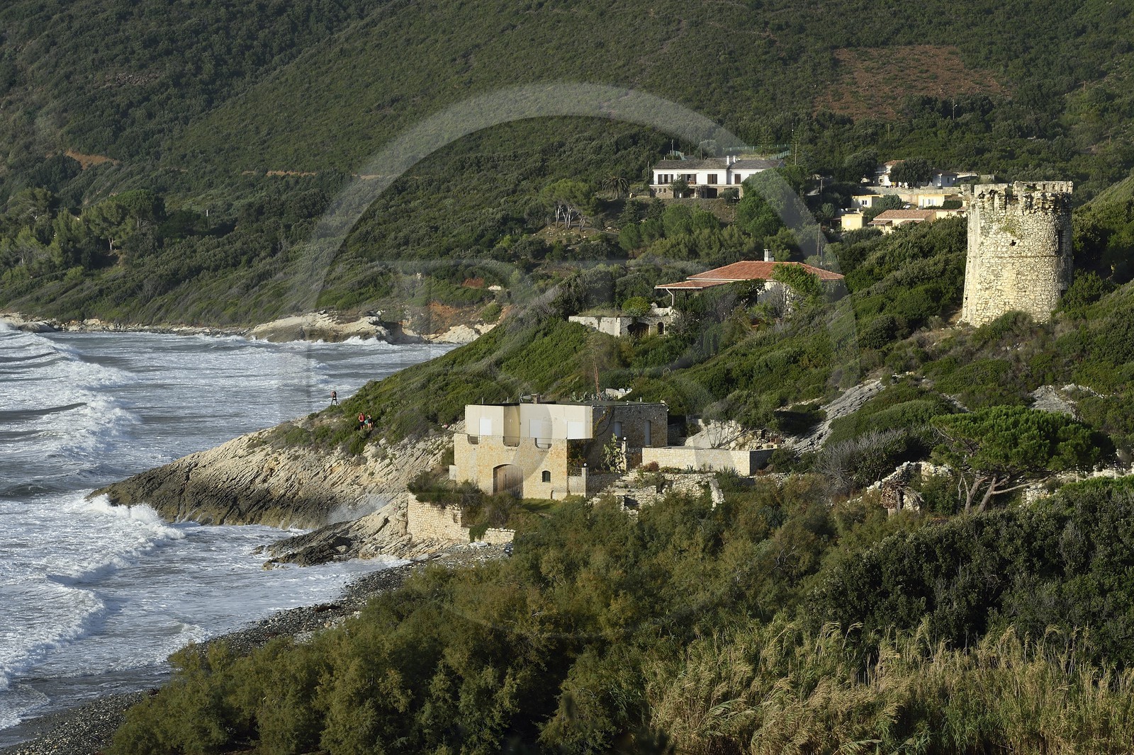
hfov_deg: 16.8
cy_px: 378
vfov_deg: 11.2
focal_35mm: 122
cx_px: 567
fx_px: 3842
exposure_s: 1/320
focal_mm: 122
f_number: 10
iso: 200
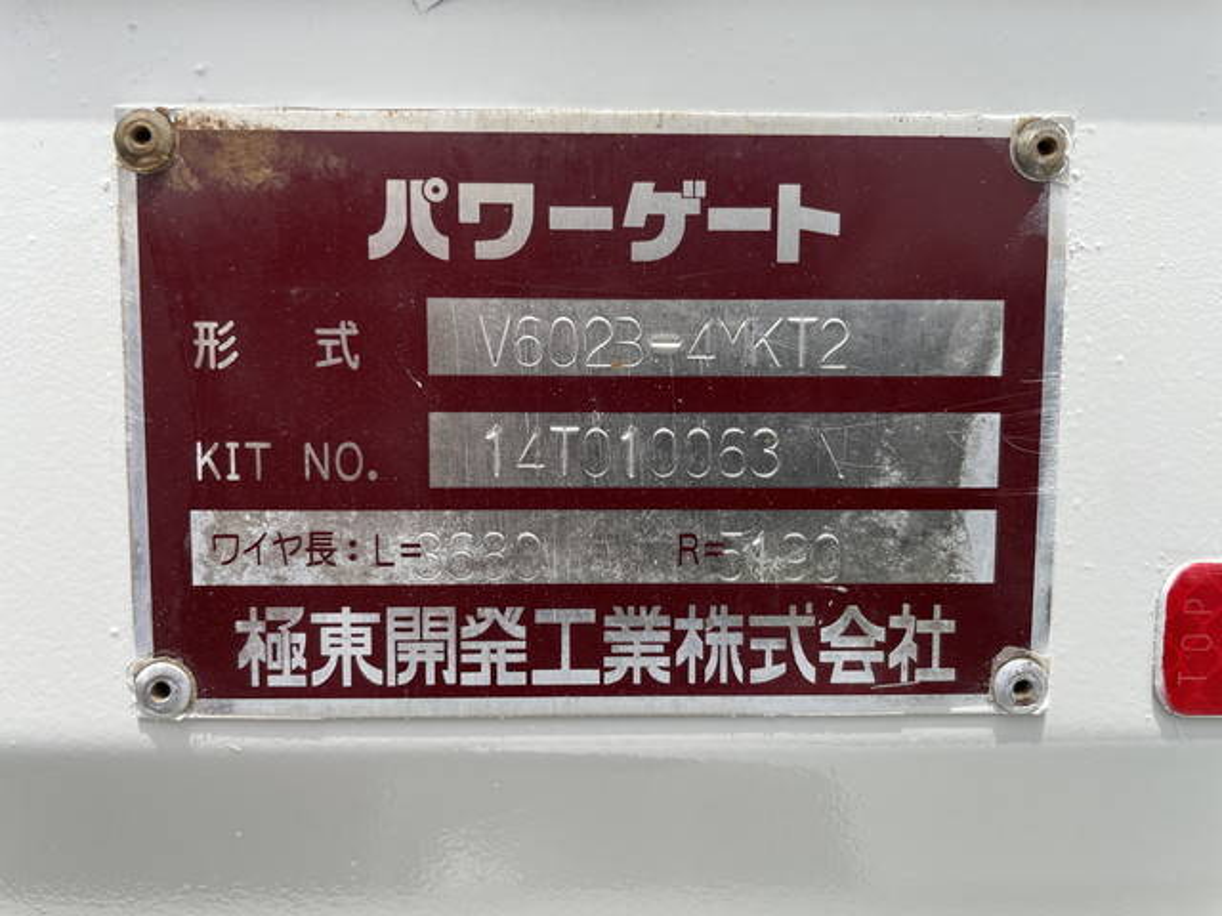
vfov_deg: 53.1
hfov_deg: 67.3
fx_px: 918
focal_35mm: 26
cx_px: 611
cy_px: 458
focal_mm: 4.2
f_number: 1.6
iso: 32
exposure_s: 1/3401
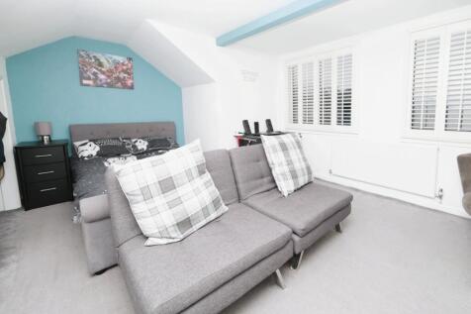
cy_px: 157
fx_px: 196
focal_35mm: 15
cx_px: 236
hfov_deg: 100.4
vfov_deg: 77.3
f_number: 4
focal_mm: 10
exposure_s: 1/100
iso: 1000
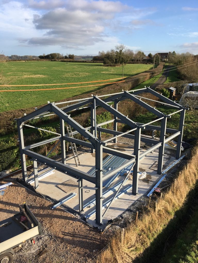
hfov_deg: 48.2
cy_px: 132
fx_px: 221
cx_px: 99
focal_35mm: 29
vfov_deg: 61.7
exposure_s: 1/884
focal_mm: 4.15
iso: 25
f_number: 2.2
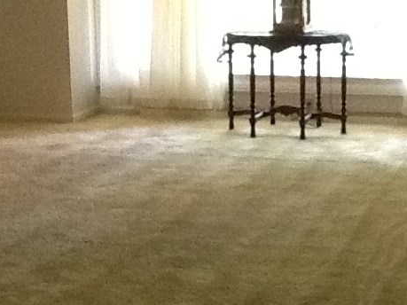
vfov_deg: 16.1
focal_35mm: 92
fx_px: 1081
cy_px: 135
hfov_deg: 21.1
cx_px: 310
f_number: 2.4
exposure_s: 1/30
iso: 320
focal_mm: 2.03
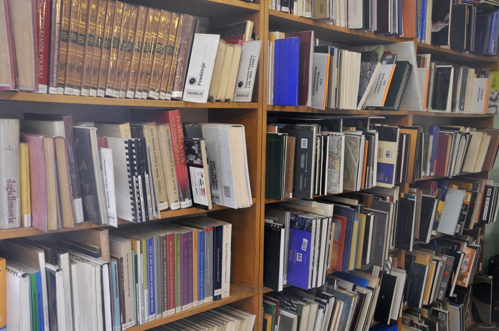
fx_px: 540
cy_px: 166
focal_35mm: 39
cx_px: 250
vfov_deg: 34.1
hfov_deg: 49.6
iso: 640
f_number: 5
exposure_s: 1/30
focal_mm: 26
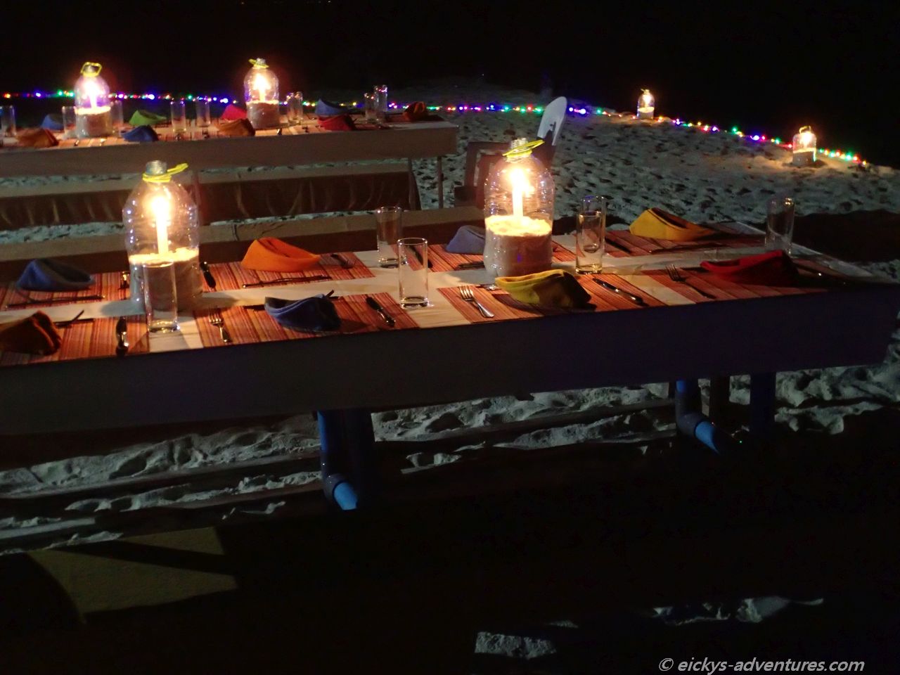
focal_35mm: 43
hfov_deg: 43.9
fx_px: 1118
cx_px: 450
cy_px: 338
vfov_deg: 33.6
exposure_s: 1/5
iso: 1600
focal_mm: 7.86
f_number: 2.9
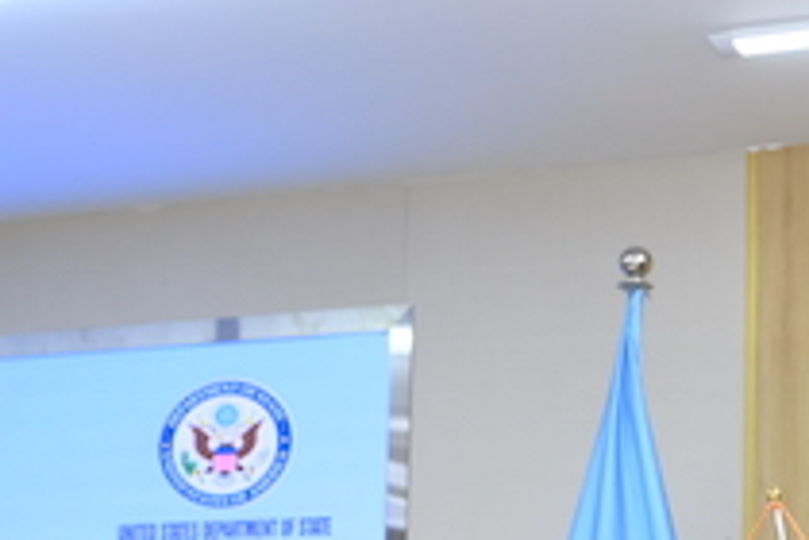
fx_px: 2652
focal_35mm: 118
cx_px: 909
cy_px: 573
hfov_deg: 16.8
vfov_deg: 11.5
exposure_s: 1/160
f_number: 3.5
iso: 640
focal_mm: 31
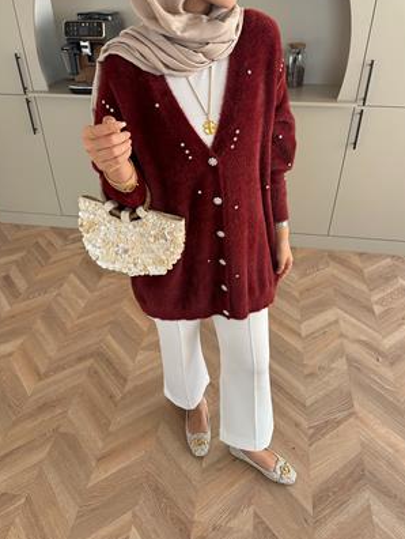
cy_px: 263
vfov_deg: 69.3
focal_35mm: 25
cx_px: 201
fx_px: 389
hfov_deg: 55.0
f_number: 1.78
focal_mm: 6.86
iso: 160
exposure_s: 1/121
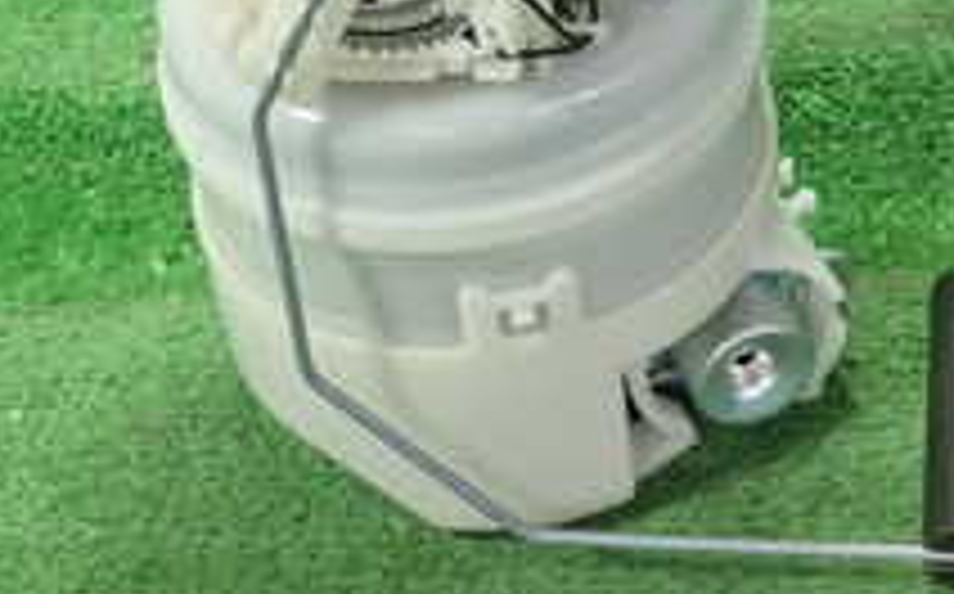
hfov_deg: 23.1
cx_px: 508
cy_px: -162
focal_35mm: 90
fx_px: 2337
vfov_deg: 14.0
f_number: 2.3
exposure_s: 1/125
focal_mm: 5.5
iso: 400
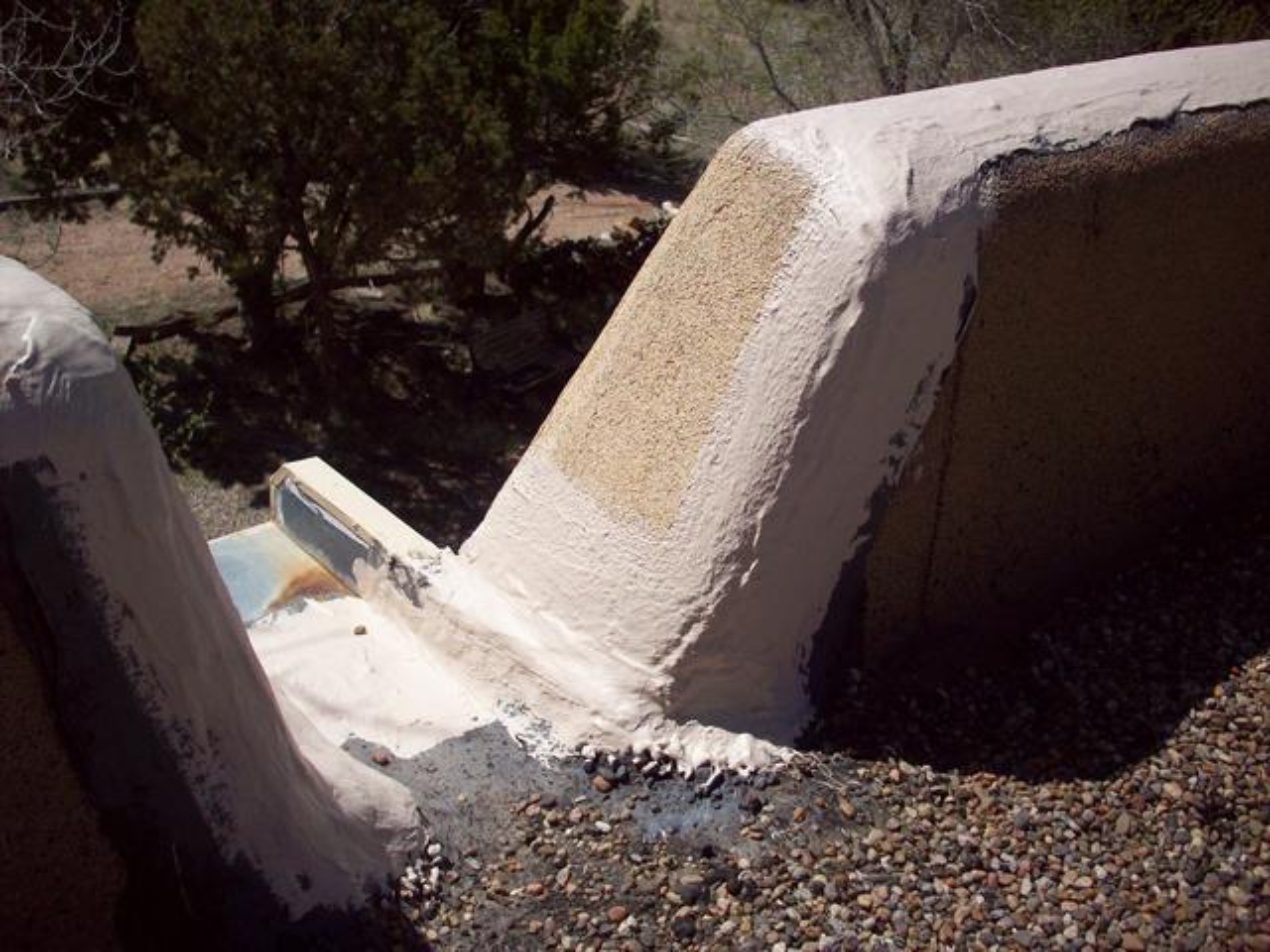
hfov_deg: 50.1
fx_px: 1357
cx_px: 635
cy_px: 476
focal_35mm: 37
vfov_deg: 38.7
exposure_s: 1/704
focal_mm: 6.2
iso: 80
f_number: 5.6
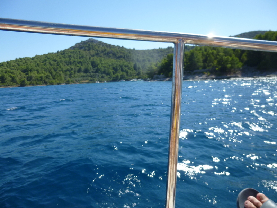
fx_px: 200
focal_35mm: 25
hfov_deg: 69.4
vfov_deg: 54.9
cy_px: 104
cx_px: 138
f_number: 3.1
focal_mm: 4.5
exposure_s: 1/1000
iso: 100
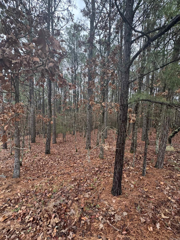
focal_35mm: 14
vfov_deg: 102.1
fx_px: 97
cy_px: 120
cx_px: 90
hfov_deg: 85.7
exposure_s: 1/99
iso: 125
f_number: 2.2
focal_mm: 2.22
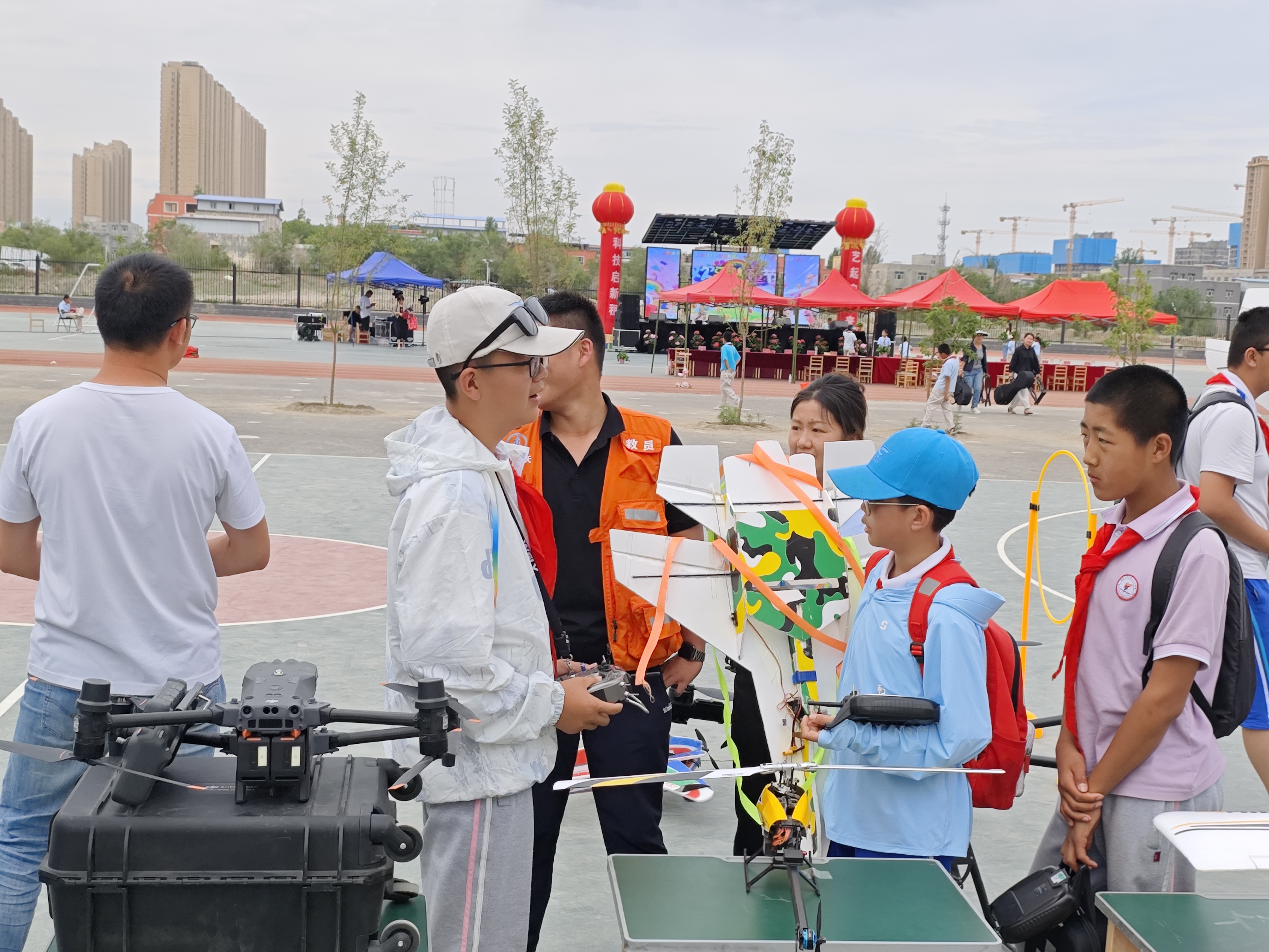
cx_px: 634
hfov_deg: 42.9
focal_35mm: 44
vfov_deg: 32.9
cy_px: 476
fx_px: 1613
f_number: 2.8
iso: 50
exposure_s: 1/835
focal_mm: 6.68
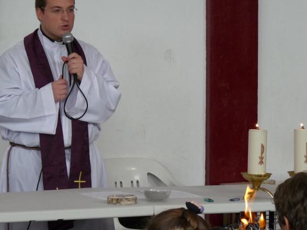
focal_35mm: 188
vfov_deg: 7.9
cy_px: 116
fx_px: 1667
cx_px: 155
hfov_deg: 10.5
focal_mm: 17.4
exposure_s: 1/40
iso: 250
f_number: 3.6
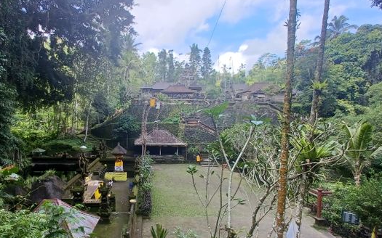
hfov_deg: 81.2
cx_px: 150
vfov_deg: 57.1
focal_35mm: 21
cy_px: 133
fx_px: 219
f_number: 2.2
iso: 40
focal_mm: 1.42
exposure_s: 1/290
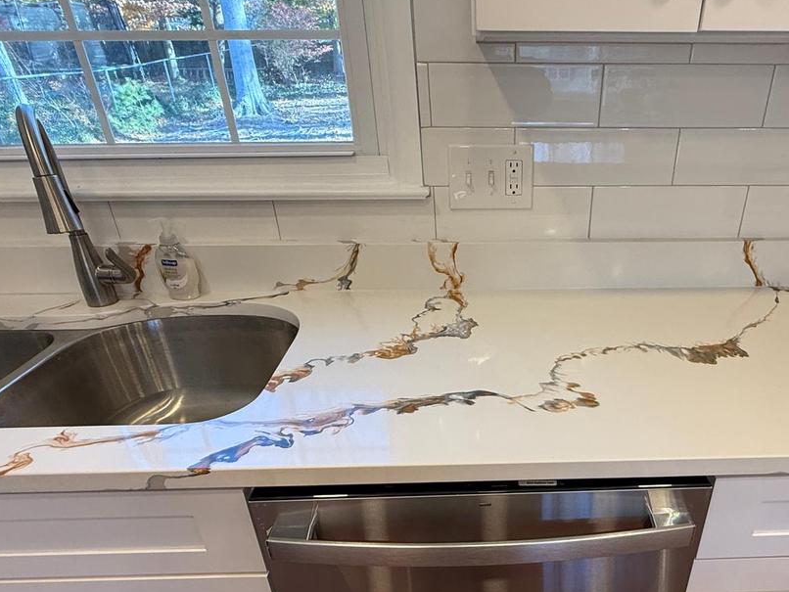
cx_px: 507
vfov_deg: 53.8
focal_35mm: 25
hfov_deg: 68.0
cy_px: 396
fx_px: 570
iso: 160
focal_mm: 2.22
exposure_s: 1/120
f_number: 2.2
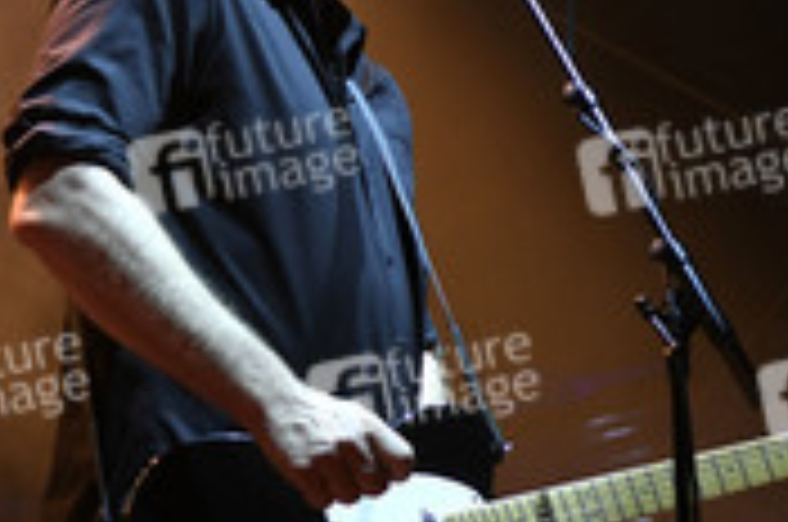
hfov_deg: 11.8
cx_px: 754
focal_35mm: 173
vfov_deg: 7.9
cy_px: 274
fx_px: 3780
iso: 1600
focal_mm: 45
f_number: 4
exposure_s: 1/160
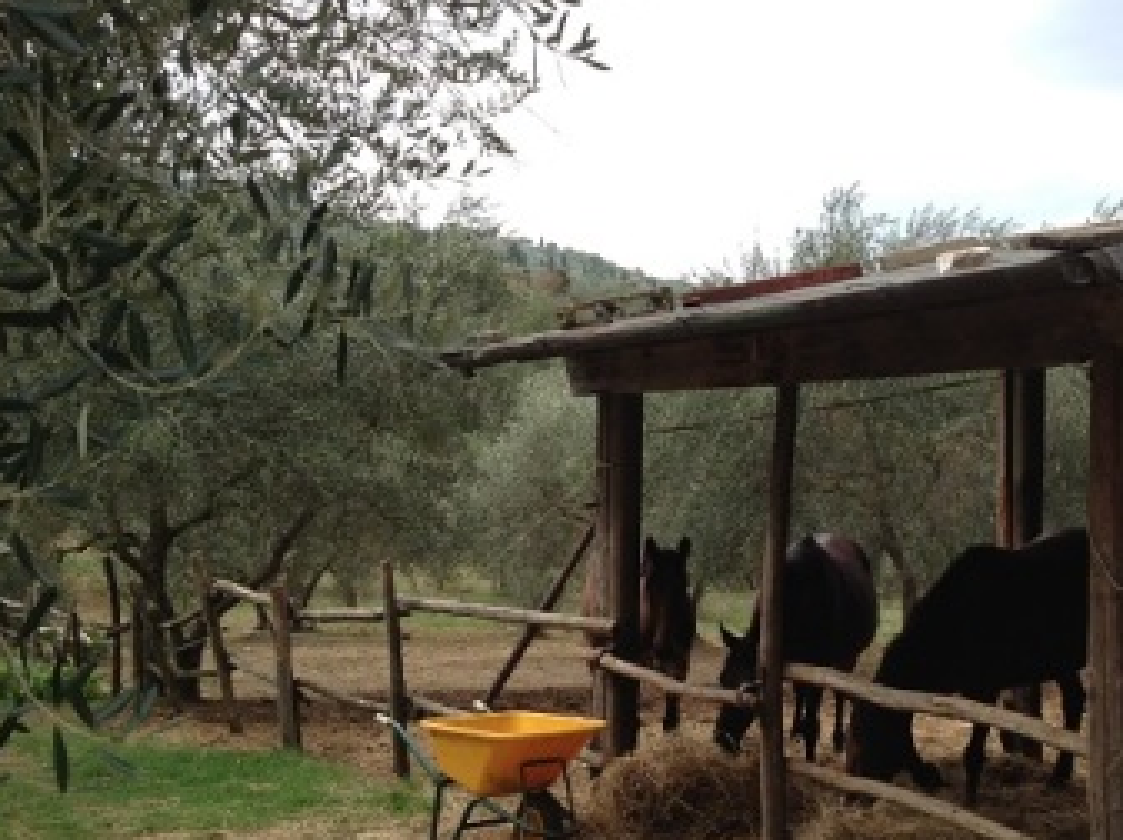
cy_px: 512
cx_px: 800
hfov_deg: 36.2
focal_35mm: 52
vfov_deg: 27.9
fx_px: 1685
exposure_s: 1/699
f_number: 2.4
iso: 64
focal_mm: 4.28
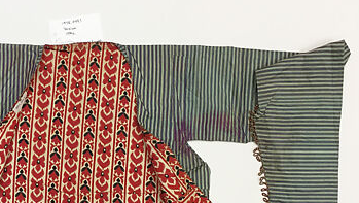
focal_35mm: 58
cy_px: 171
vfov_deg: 20.5
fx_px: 553
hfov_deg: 35.2
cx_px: 91
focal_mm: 3.3
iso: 32
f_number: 2.4
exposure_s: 1/30
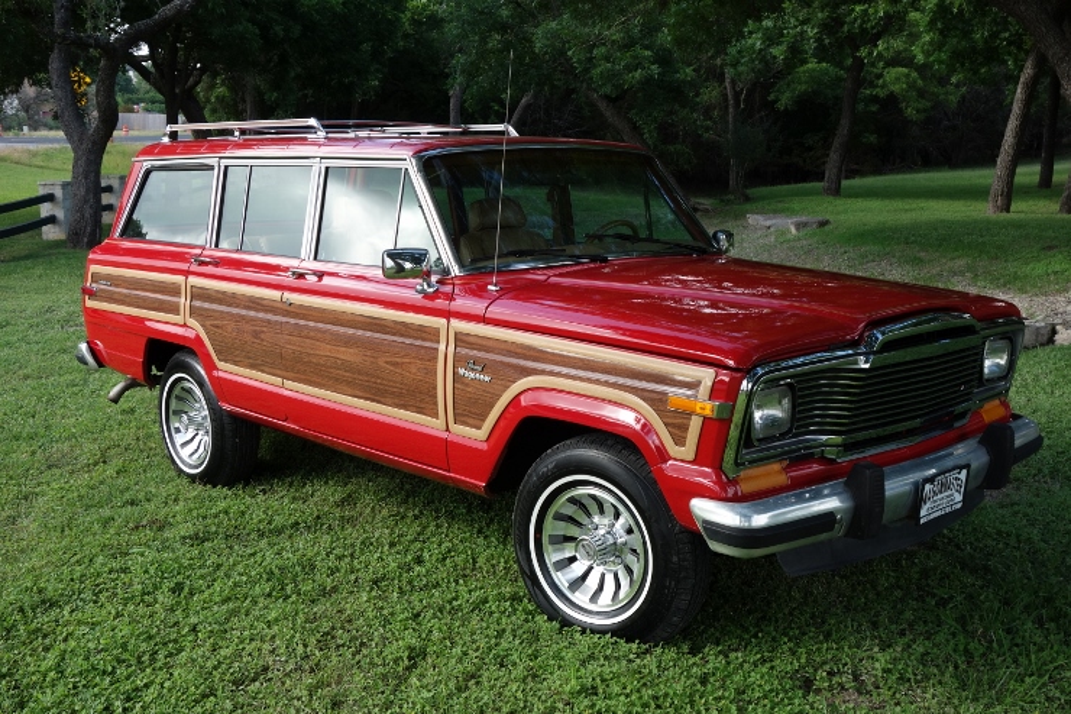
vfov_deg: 32.6
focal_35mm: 41
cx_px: 536
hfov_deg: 47.4
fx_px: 1219
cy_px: 357
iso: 125
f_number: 5.6
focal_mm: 15.28
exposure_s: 1/100
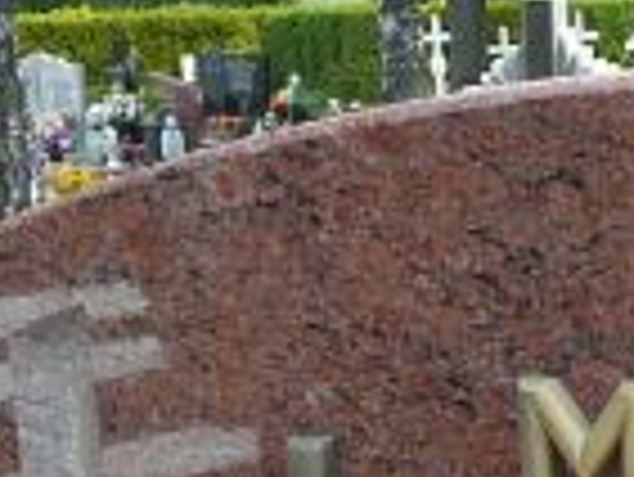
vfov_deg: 8.8
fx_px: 2915
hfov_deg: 11.9
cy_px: 963
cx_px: 935
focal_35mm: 159
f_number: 2.8
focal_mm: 5.2
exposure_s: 1/320
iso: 80
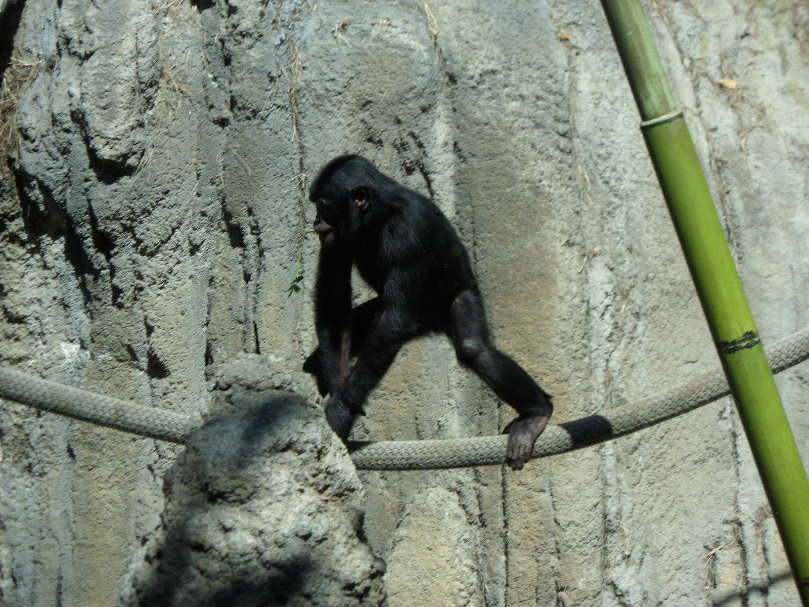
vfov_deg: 7.4
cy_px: 304
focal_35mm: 201
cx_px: 404
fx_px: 4698
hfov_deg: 9.8
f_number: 5.6
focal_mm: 36.2
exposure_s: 1/350
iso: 80
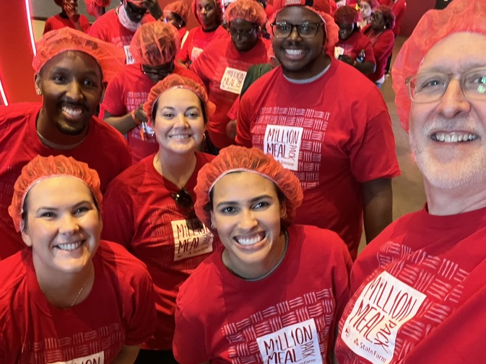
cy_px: 224
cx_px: 214
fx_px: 491
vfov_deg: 40.5
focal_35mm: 35
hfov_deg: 52.5
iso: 400
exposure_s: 1/30
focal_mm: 2.71
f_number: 2.2
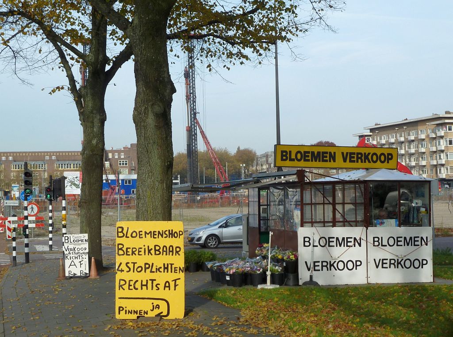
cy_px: 168
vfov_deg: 24.7
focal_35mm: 59
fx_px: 770
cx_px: 226
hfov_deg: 32.8
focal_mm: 9.7
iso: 80
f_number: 3.9
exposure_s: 1/400
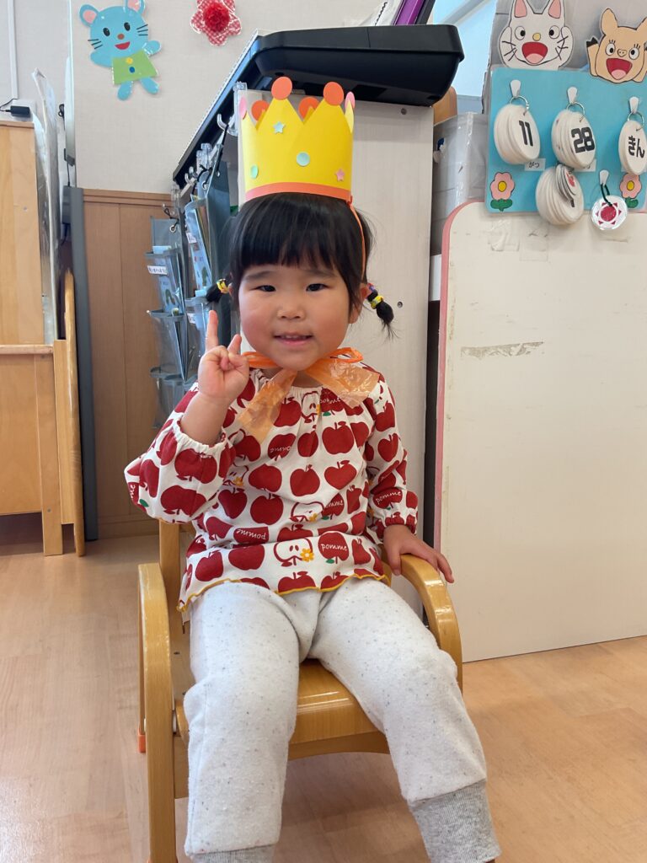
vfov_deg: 61.7
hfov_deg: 48.2
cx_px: 324
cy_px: 432
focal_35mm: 29
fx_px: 723
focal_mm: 3
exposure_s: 1/120
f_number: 1.8
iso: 40
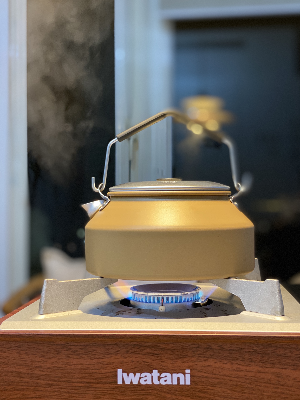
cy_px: 200
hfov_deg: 28.0
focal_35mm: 52
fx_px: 601
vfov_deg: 36.8
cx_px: 150
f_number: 2
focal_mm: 6
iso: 200
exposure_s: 1/40
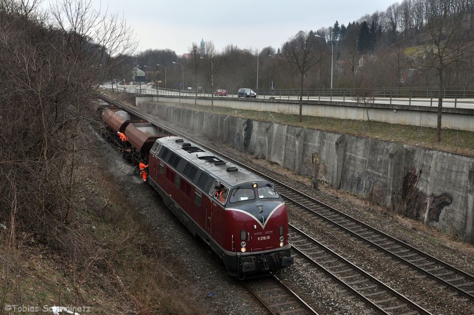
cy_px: 158
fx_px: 513
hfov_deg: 49.6
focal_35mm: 39
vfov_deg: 34.1
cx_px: 237
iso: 400
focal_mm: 26
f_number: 8
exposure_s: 1/400
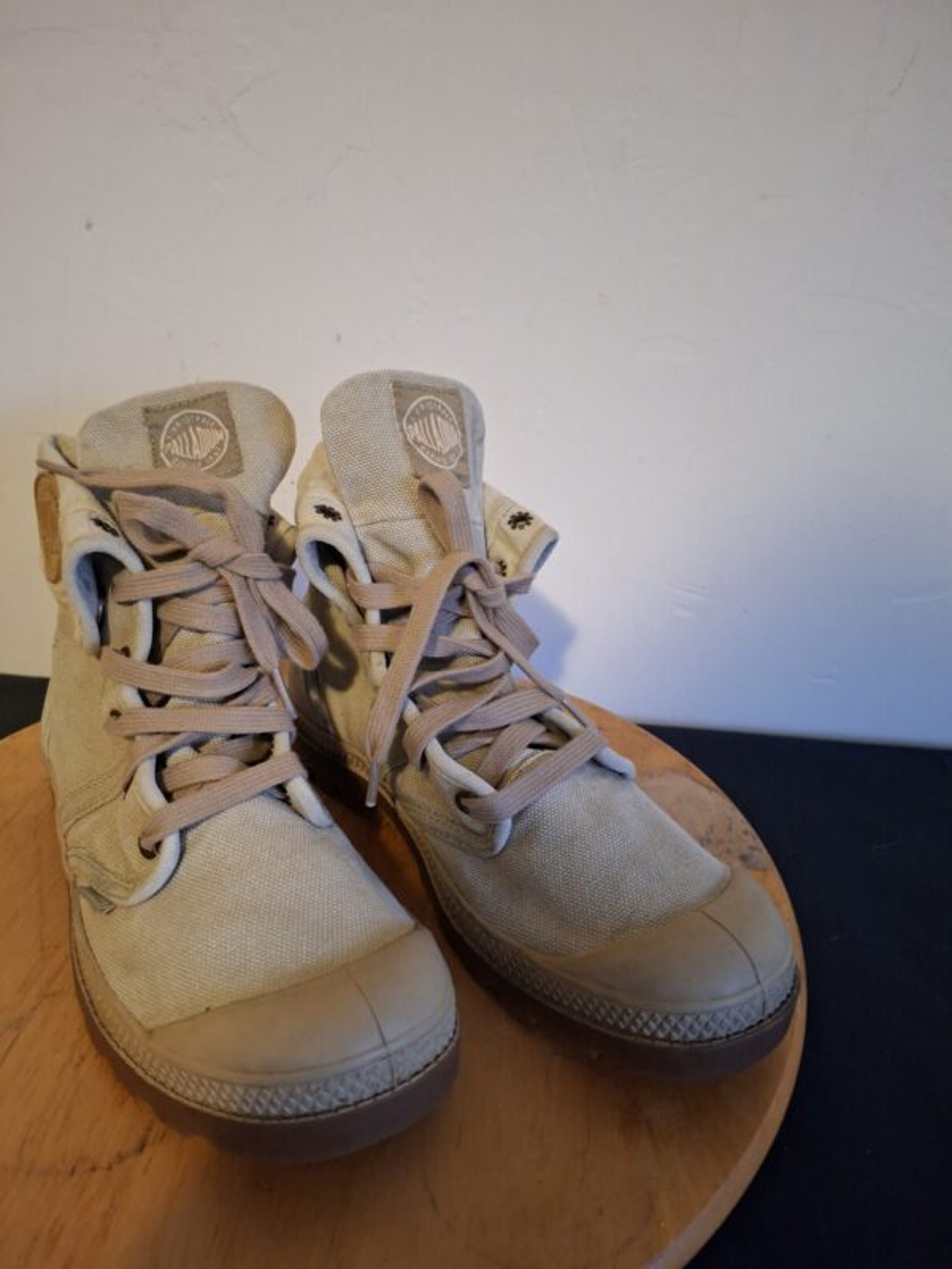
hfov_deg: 58.9
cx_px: 476
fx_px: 843
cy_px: 634
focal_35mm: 23
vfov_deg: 73.9
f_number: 1.8
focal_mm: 5.54
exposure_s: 1/25
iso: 1000
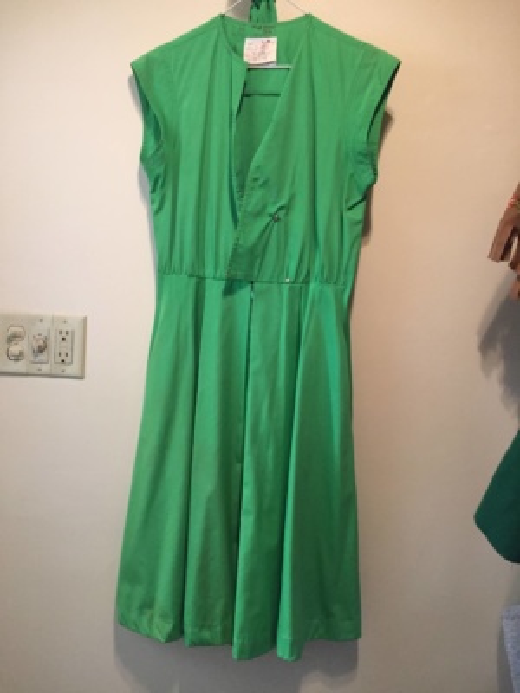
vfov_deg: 61.7
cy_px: 346
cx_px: 260
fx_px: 581
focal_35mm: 29
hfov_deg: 48.2
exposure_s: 1/30
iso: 200
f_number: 2.2
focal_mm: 4.15
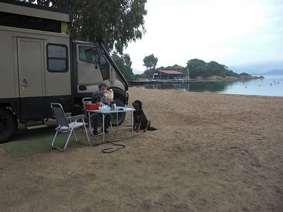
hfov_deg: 61.7
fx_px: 237
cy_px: 103
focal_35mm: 29
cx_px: 139
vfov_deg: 48.2
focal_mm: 4.9
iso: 50
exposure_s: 1/100
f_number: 2.6
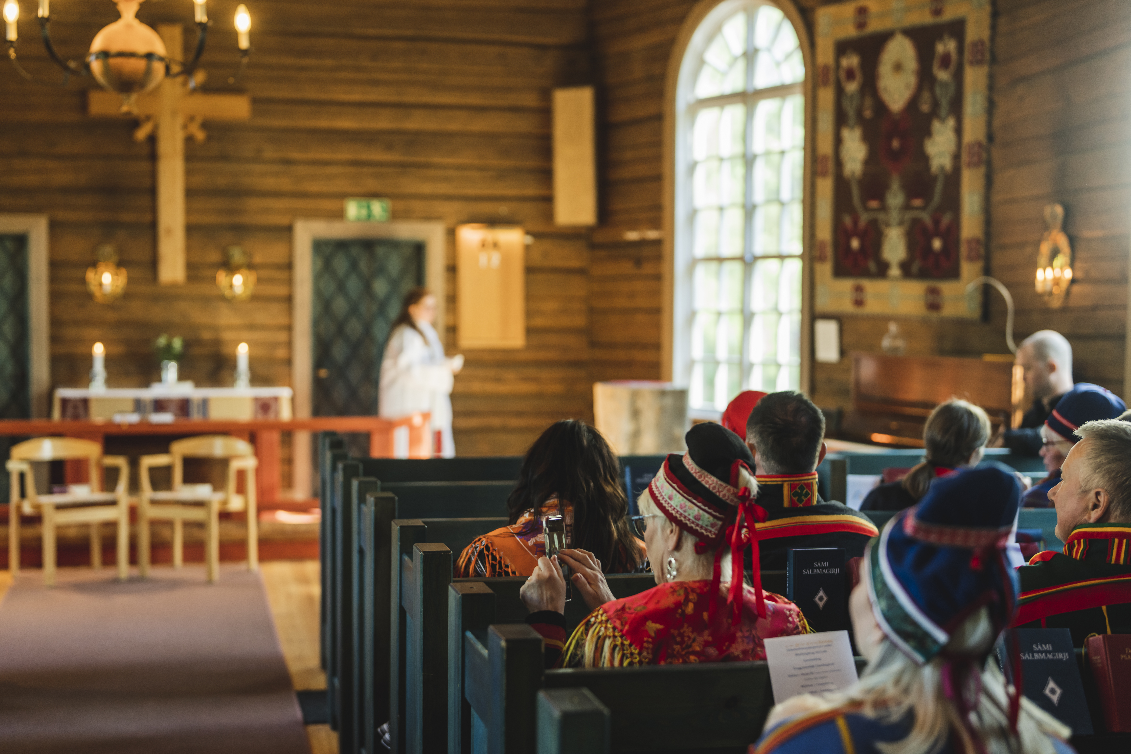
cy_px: 392
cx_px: 551
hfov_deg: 38.2
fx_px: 1633
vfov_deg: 26.0
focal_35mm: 52
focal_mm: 50
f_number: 1.8
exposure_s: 1/80
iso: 200
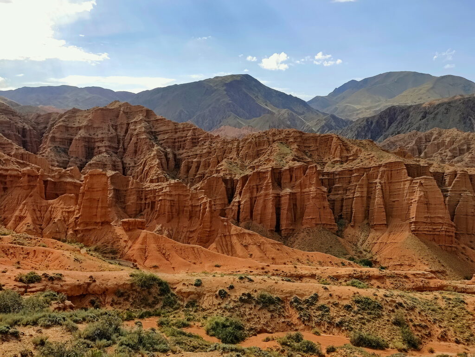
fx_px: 481
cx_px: 238
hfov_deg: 52.6
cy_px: 178
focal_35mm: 35
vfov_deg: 40.8
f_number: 1.8
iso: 64
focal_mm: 6.06
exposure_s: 1/2539
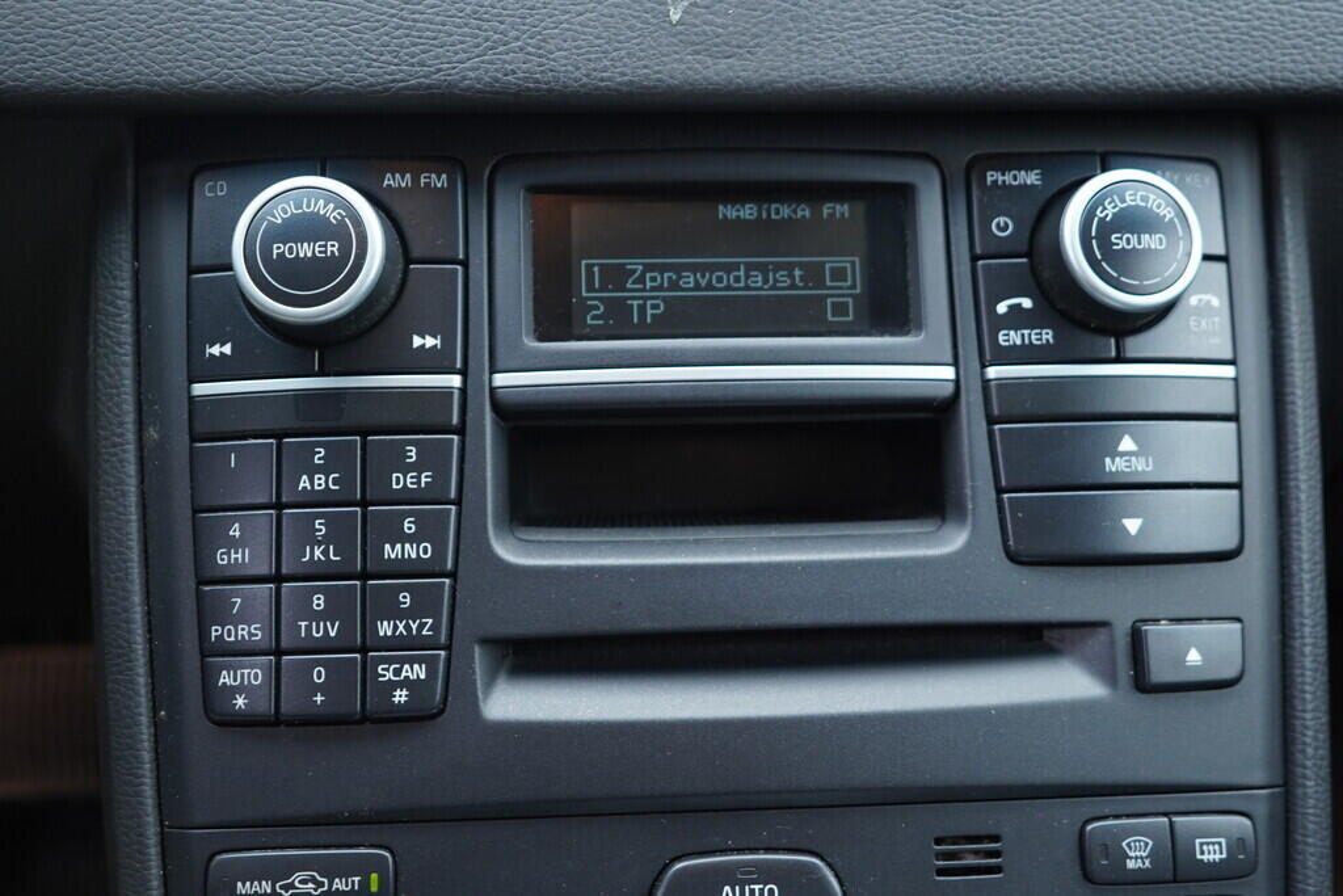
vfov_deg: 36.9
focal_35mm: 36
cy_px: 448
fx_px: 1343
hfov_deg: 53.1
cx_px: 672
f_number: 2.8
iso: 320
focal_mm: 24
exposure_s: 1/40
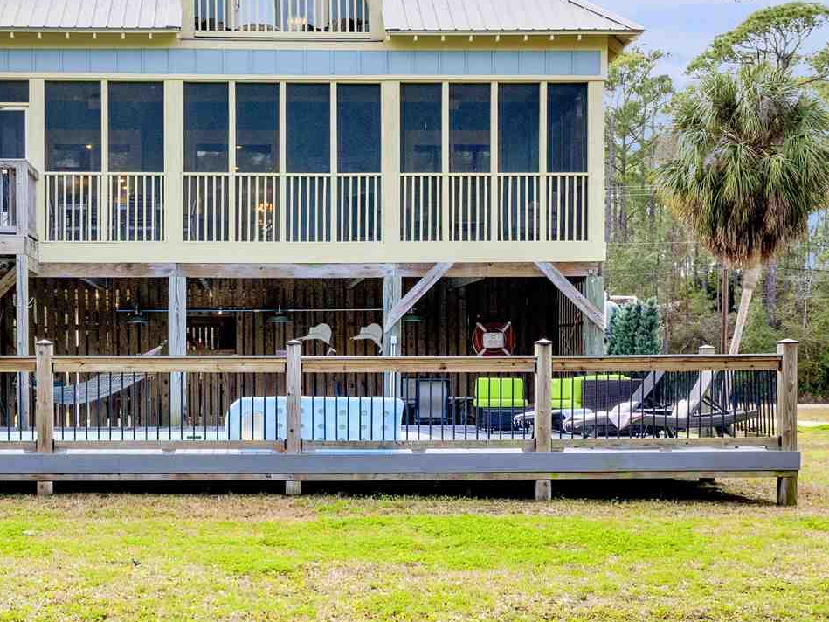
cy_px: 382
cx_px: 280
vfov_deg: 26.0
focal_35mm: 56
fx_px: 1341
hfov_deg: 34.1
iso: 400
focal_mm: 18
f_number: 11
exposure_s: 1/125
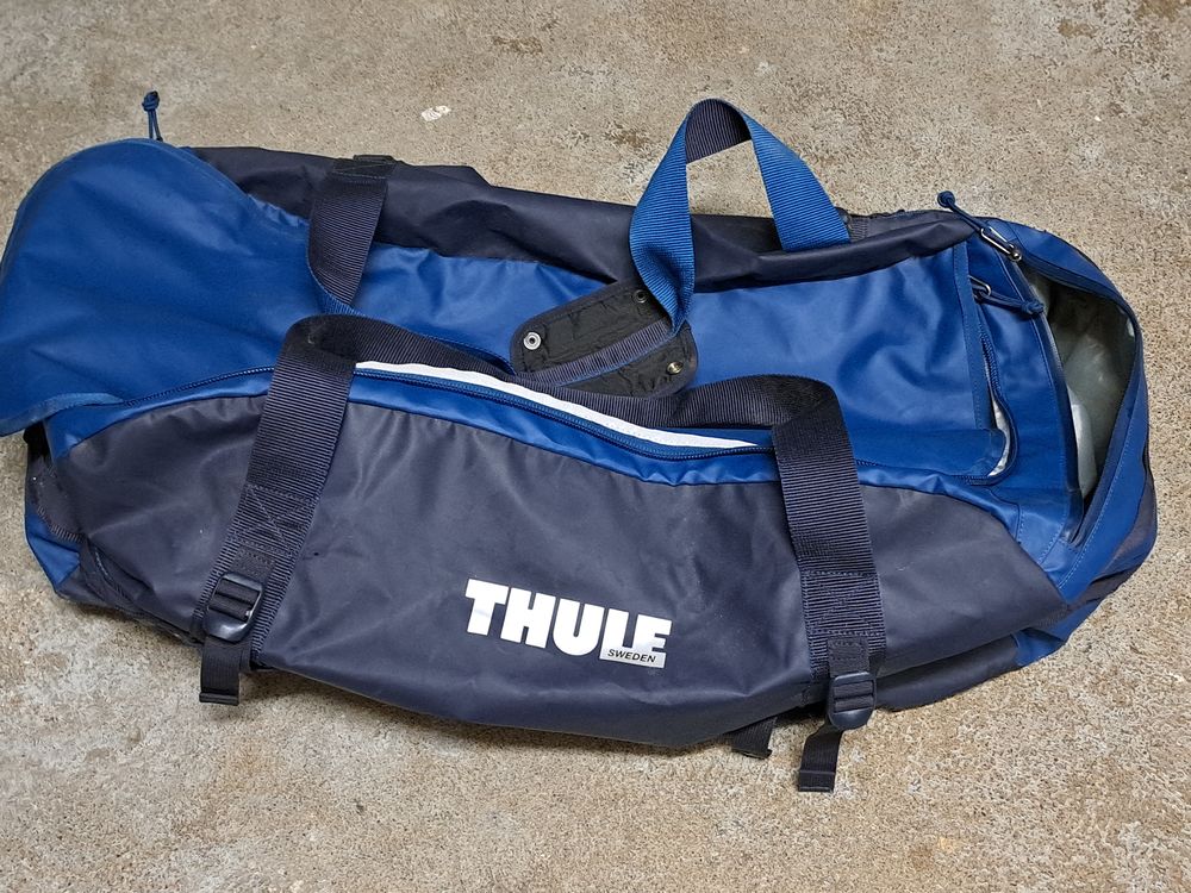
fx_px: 826
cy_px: 446
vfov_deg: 56.8
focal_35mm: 24
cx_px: 596
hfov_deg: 71.6
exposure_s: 1/25
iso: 640
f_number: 1.8
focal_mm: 5.23
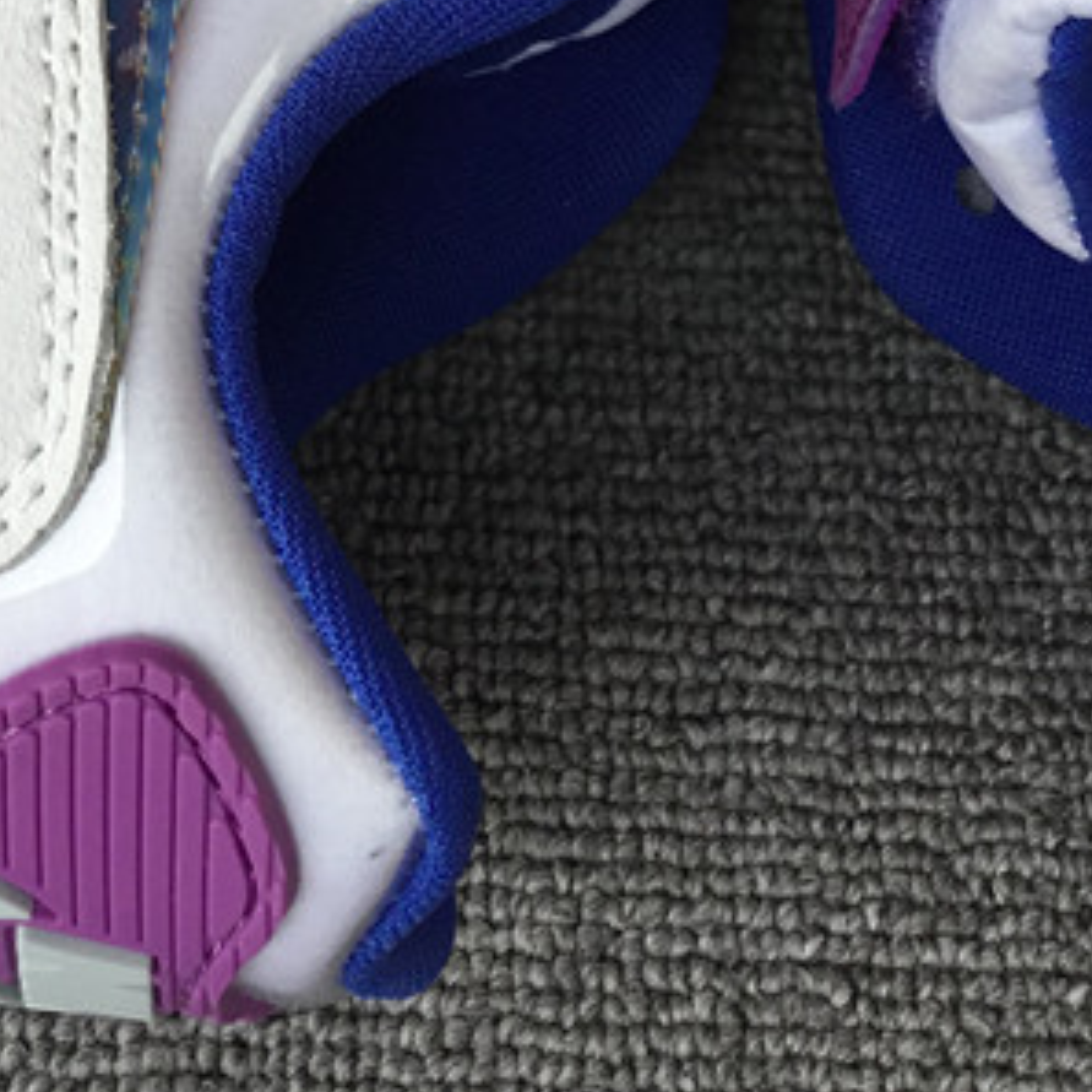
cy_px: -83
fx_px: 2962
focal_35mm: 83
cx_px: 265
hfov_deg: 20.7
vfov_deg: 20.0
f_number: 2.4
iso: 32
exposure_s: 1/120
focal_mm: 3.3
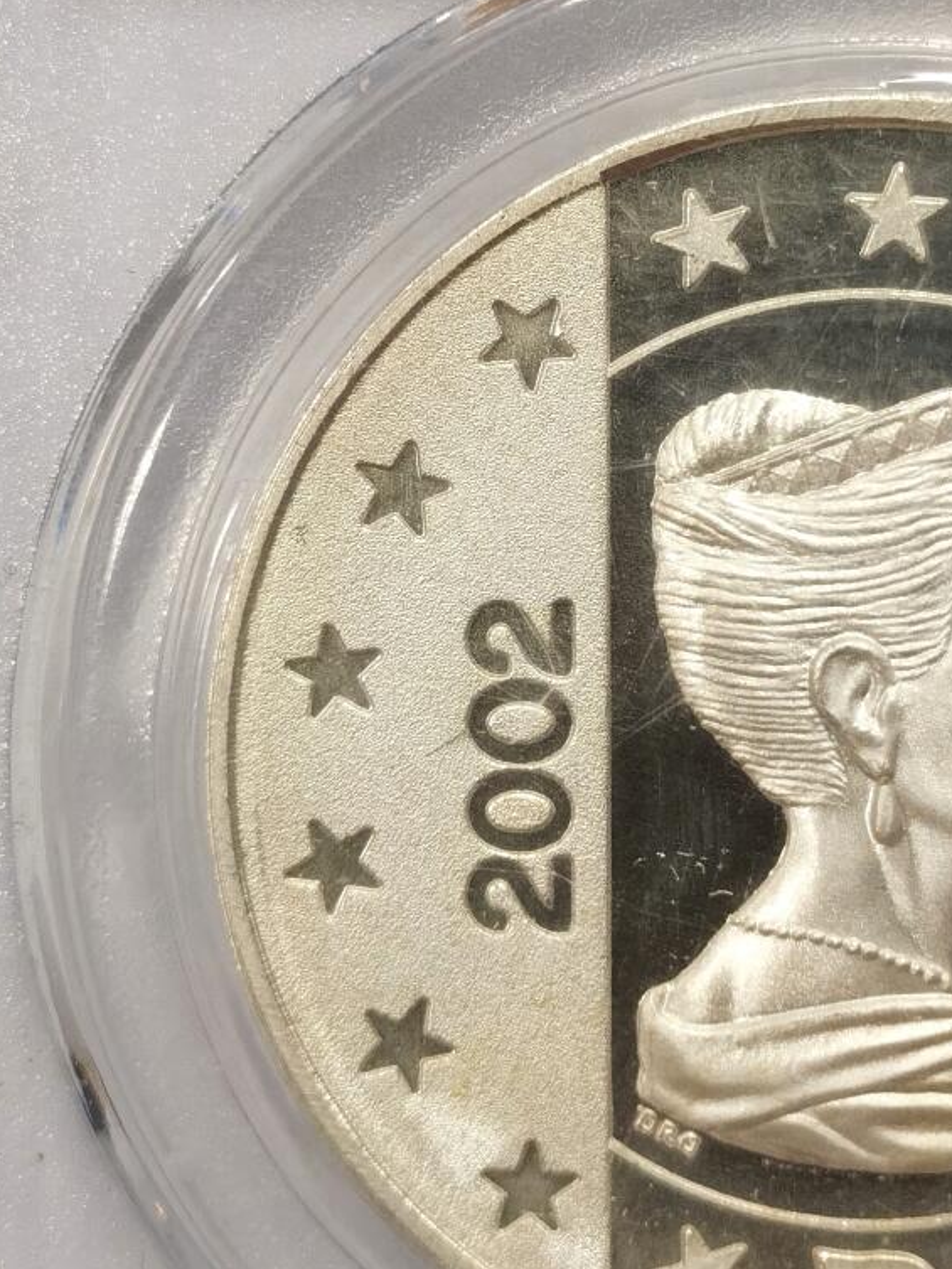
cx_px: 859
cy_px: 349
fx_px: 4729
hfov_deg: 11.4
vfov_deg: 15.2
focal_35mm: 129
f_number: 16
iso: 100
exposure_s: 1/100
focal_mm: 5.56
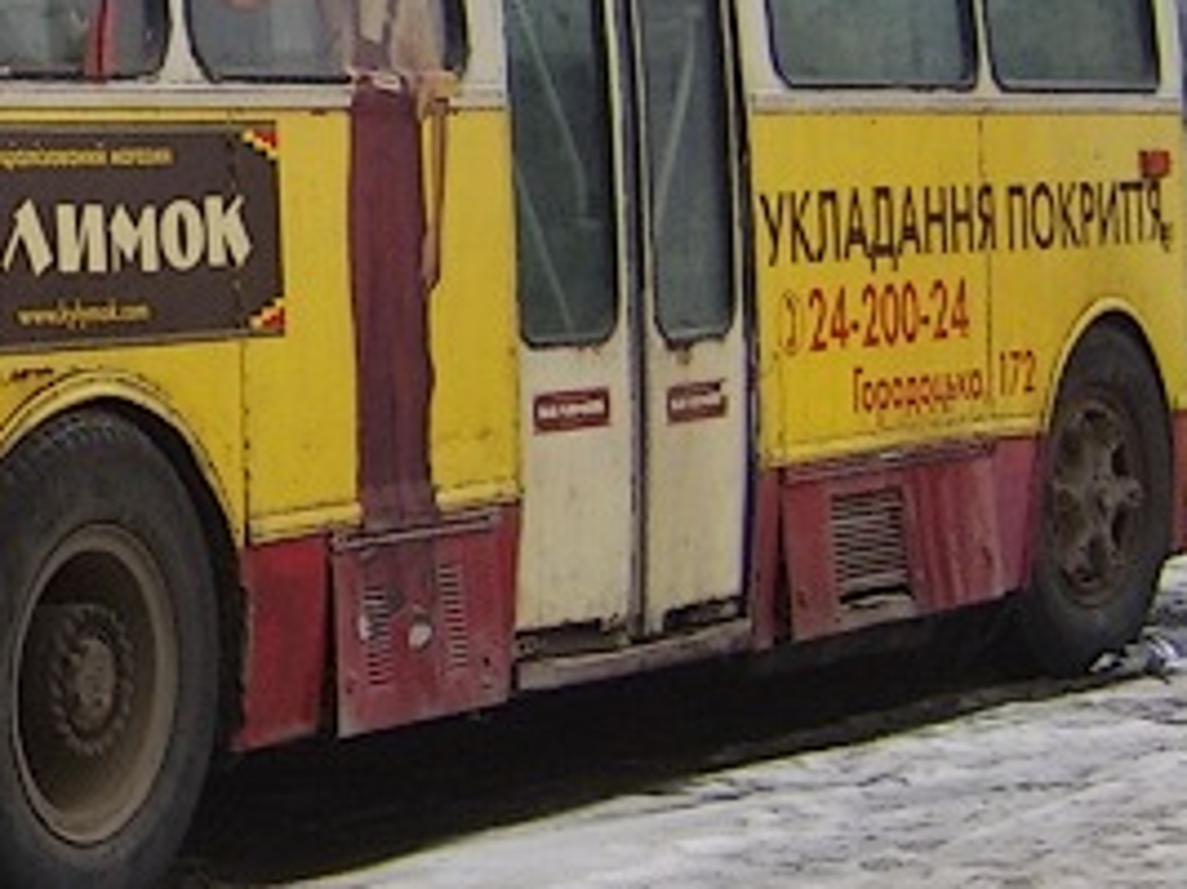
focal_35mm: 119
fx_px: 4079
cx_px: -609
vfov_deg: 12.4
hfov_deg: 15.3
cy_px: 124
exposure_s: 1/54
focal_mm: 8.13
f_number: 2.7
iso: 71
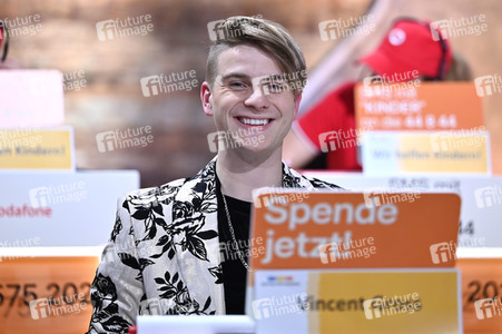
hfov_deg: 14.7
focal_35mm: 140
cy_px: 167
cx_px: 251
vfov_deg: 9.8
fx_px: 1951
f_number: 2.8
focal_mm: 140
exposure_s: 1/320
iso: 1000
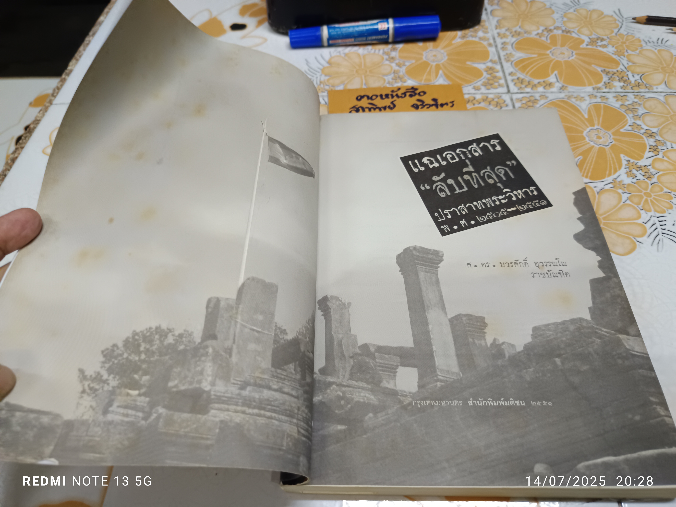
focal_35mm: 24
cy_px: 254
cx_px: 338
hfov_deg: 71.6
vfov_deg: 56.8
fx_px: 469
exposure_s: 1/33.3
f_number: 1.7
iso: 1192
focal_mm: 5.31
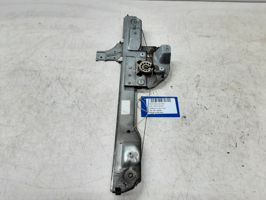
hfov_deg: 65.3
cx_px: 133
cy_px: 100
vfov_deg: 51.4
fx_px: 207
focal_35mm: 27
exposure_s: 1/50
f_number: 1.9
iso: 64
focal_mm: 2.91
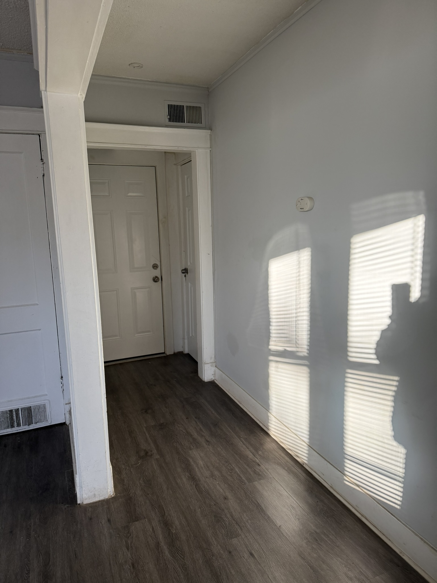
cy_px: 292
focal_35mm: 24
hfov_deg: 56.8
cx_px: 218
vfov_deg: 71.6
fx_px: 404
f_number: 1.78
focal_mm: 6.76
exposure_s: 1/232
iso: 160
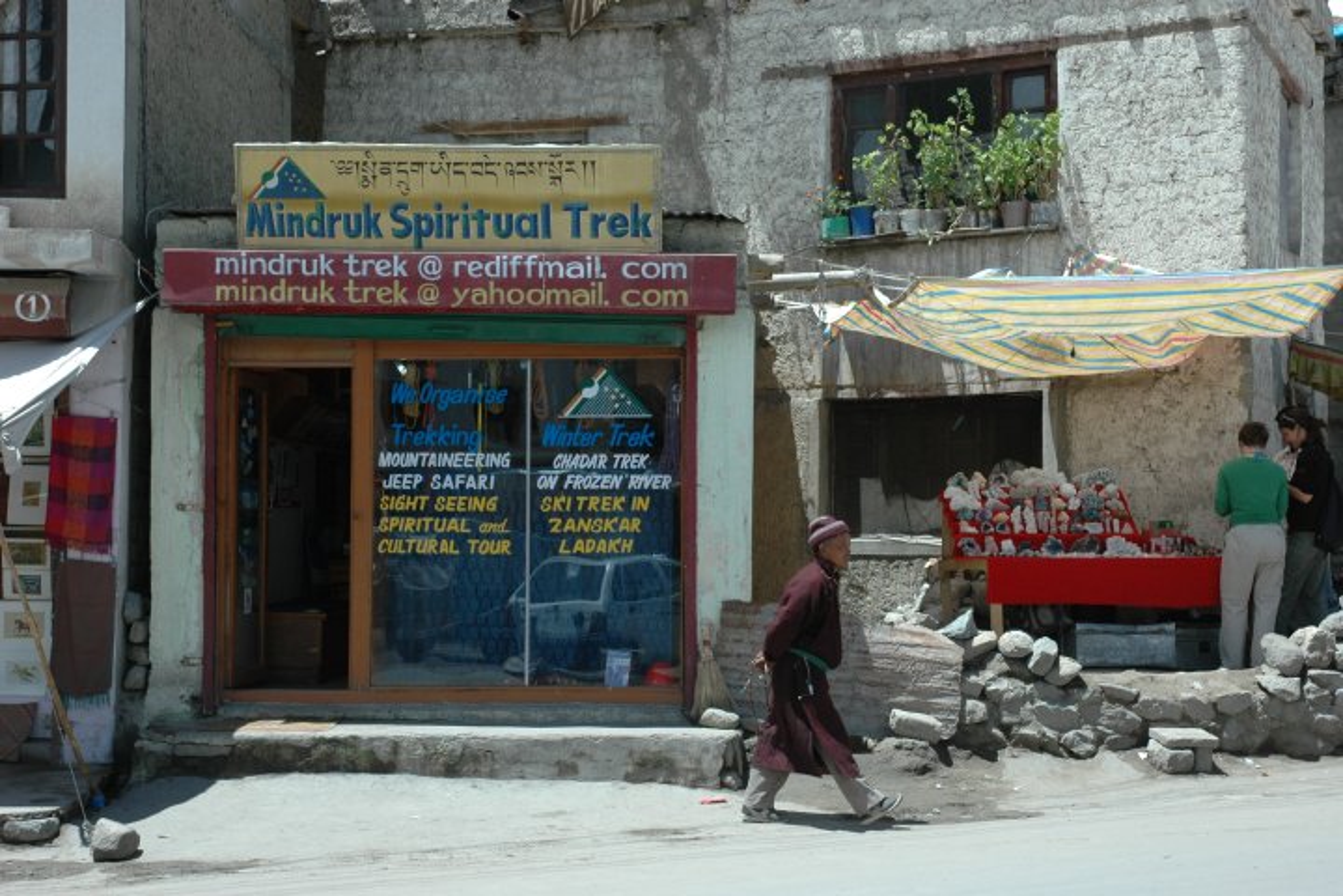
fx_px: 1958
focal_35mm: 52
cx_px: 672
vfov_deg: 25.8
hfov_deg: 37.9
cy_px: 448
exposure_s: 1/320
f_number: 9
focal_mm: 35
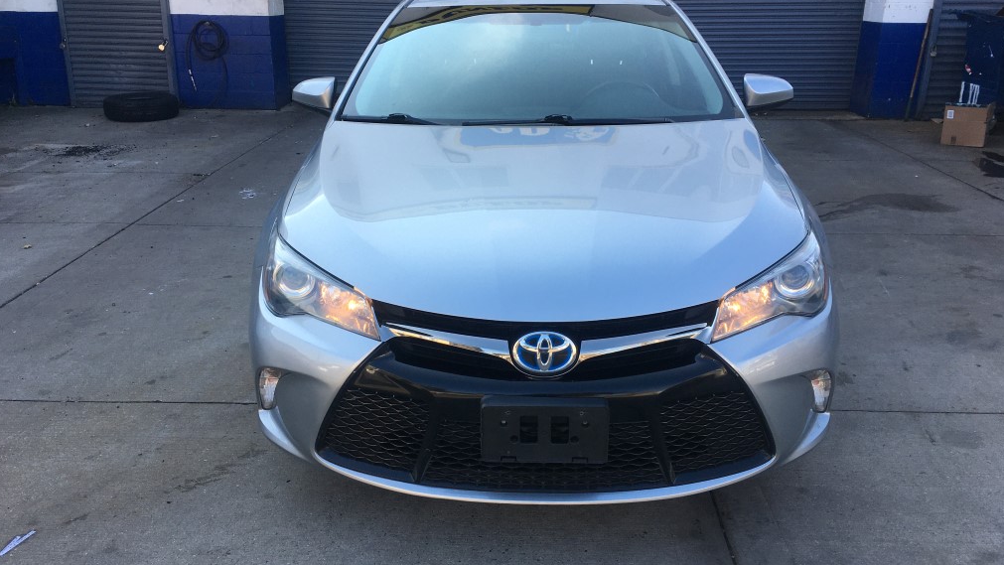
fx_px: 852
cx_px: 501
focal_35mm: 32
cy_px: 280
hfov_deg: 61.0
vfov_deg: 36.7
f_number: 2.2
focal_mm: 4.15
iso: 25
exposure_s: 1/379
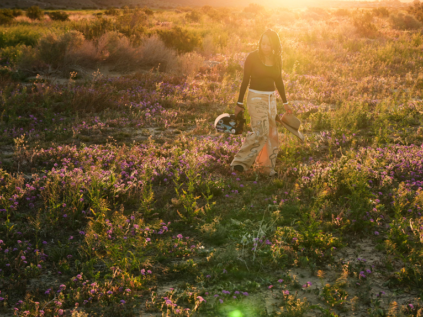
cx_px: 266
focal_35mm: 63
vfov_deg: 23.3
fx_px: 770
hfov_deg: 30.6
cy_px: 140
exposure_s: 1/500
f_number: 4.5
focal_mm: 49
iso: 250
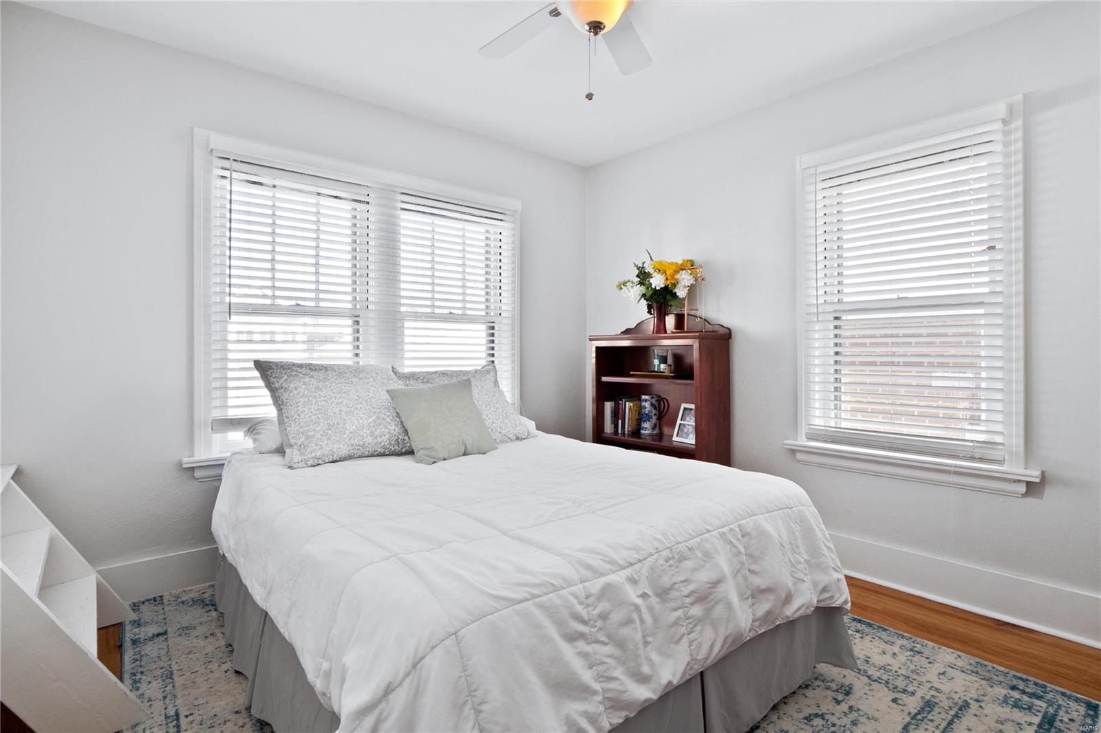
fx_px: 550
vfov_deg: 67.4
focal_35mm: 18
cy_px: 366
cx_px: 550
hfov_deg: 90.0
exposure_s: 1/10
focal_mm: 9
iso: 400
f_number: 9
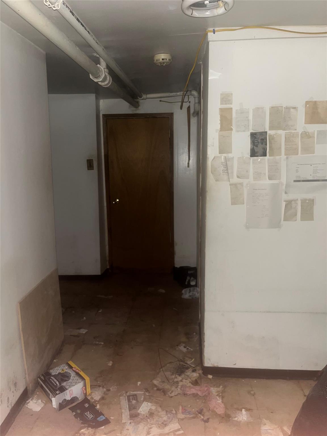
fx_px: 327
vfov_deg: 67.3
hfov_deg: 53.1
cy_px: 218
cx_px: 164
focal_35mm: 26
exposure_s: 1/4
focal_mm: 5.1
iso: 50
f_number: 1.6
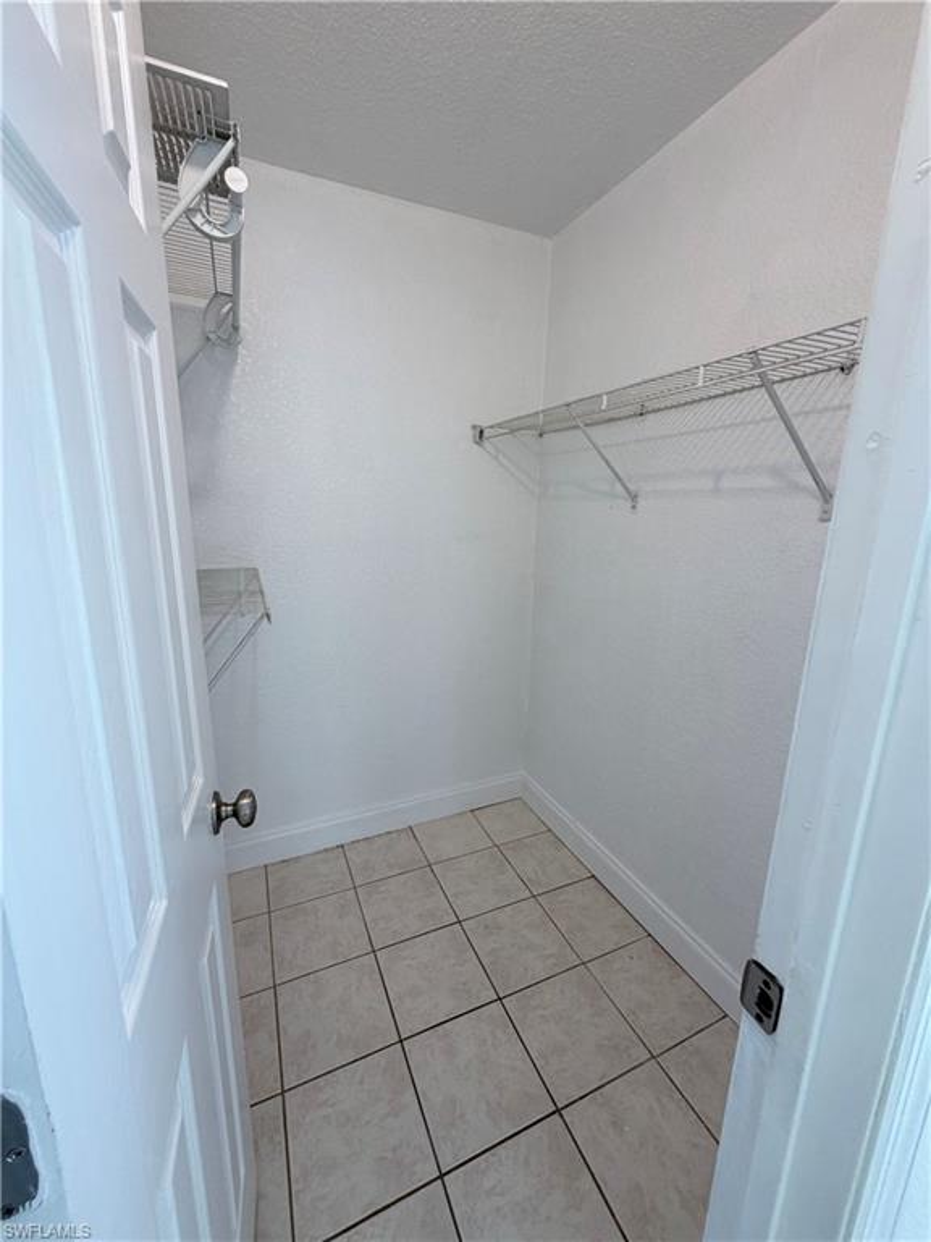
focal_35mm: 14
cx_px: 466
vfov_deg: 102.1
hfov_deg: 85.7
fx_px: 502
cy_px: 621
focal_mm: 2.22
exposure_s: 1/121
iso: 125
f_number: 2.2
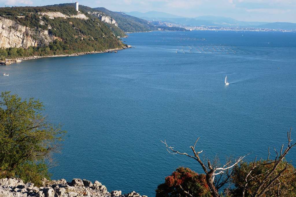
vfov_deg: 18.2
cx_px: 148
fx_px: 616
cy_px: 98
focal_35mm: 75
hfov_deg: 27.0
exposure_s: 1/320
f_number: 10
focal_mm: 50
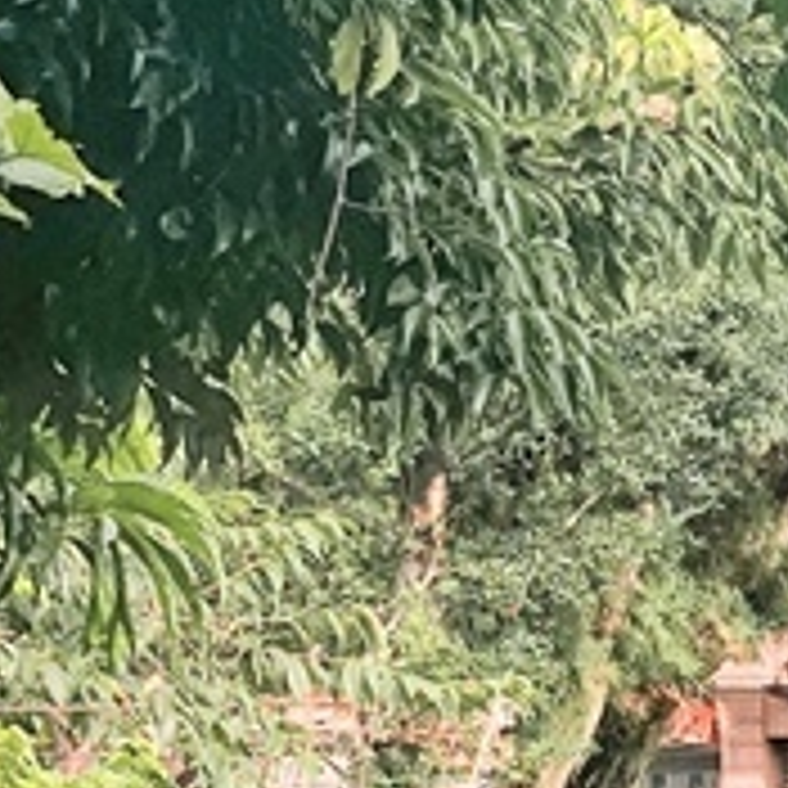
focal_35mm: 210
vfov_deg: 8.3
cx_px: 1373
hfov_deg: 8.1
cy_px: 657
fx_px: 5408
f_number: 2
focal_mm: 6
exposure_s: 1/1370
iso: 20
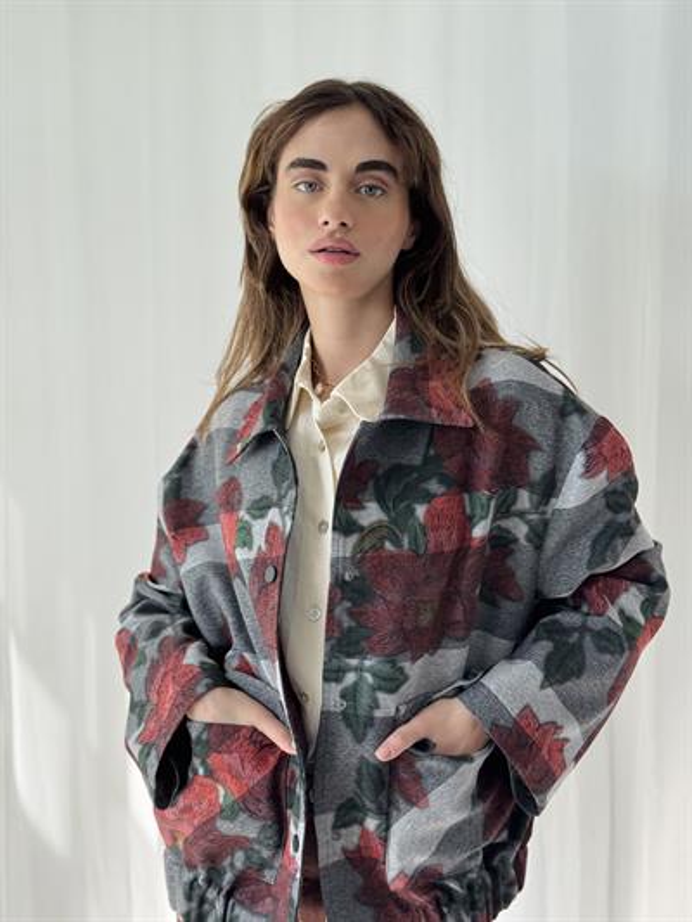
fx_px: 1279
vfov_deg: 39.6
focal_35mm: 48
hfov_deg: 30.3
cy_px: 461
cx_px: 346
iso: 64
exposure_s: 1/308
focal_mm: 6.76
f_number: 1.78
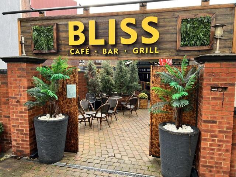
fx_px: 177
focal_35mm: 26
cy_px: 88
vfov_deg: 53.1
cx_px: 118
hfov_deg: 67.3
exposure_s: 1/180
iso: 50
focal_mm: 5.7
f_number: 1.5
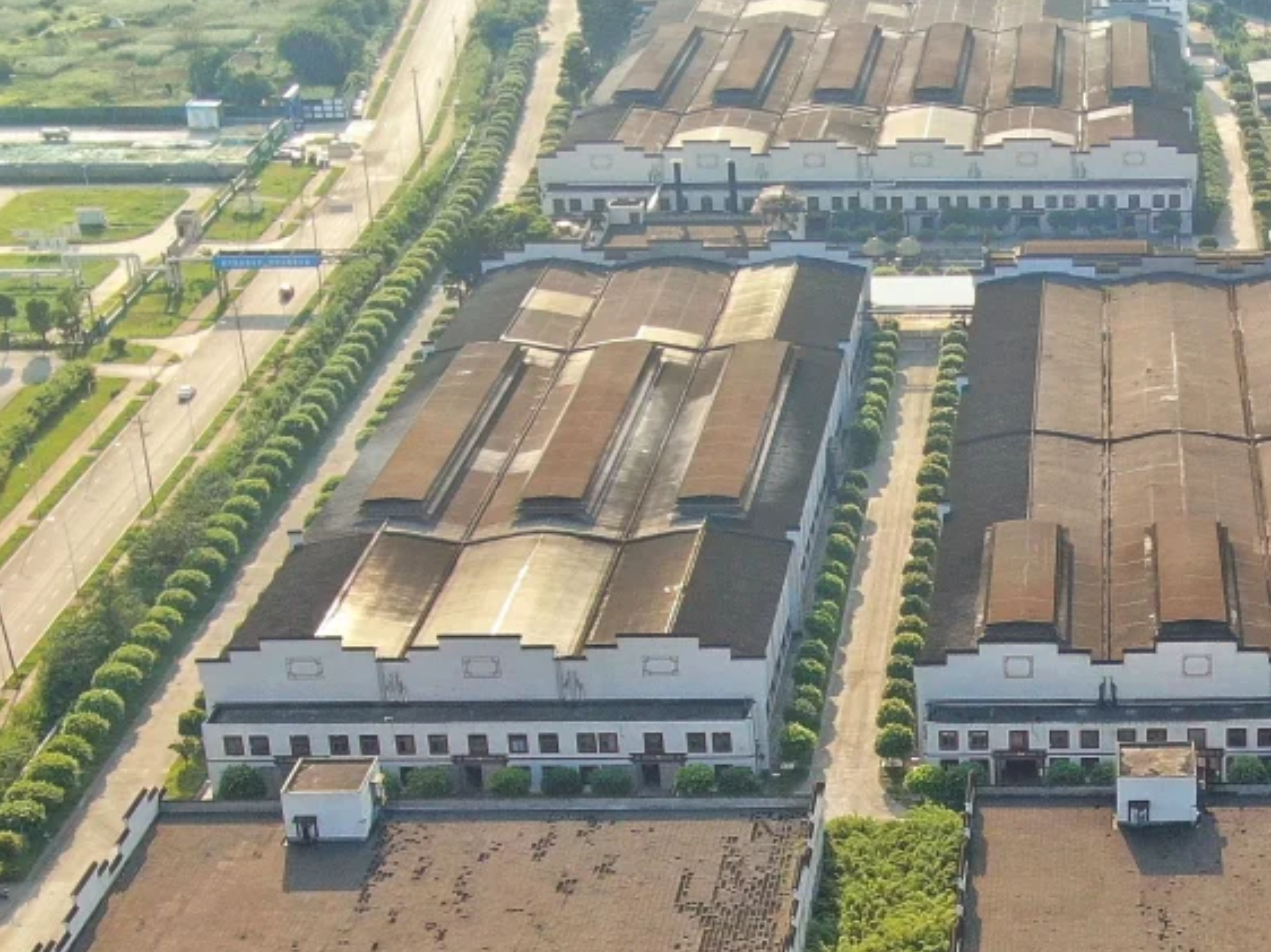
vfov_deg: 17.8
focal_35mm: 82
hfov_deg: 23.2
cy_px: 819
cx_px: 1149
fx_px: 3010
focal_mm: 5.45
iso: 100
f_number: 3.1
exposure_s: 1/400
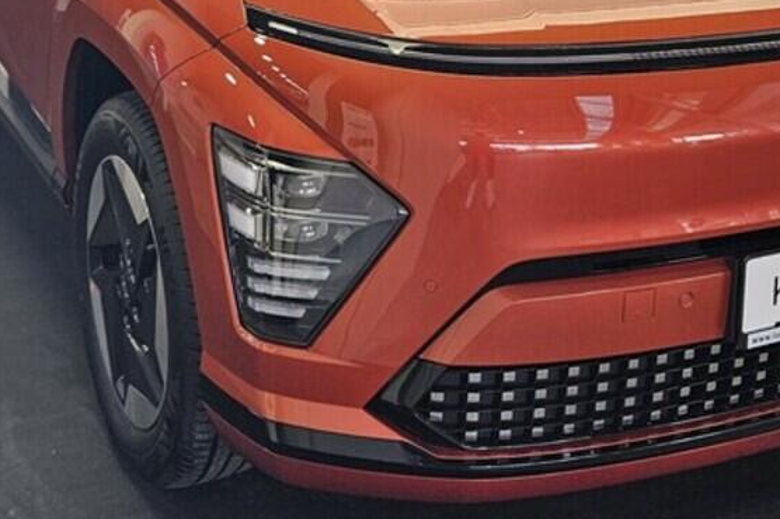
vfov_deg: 21.0
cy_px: -20
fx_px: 1342
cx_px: 422
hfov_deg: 32.4
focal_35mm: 62
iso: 100
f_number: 1.8
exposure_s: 1/61
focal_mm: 5.4
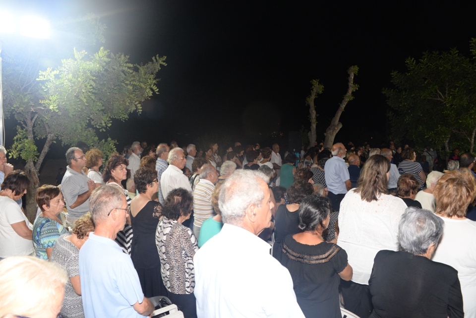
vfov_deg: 46.4
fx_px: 370
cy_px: 159
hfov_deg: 65.4
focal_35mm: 28
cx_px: 238
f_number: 9
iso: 2500
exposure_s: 1/60
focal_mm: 28
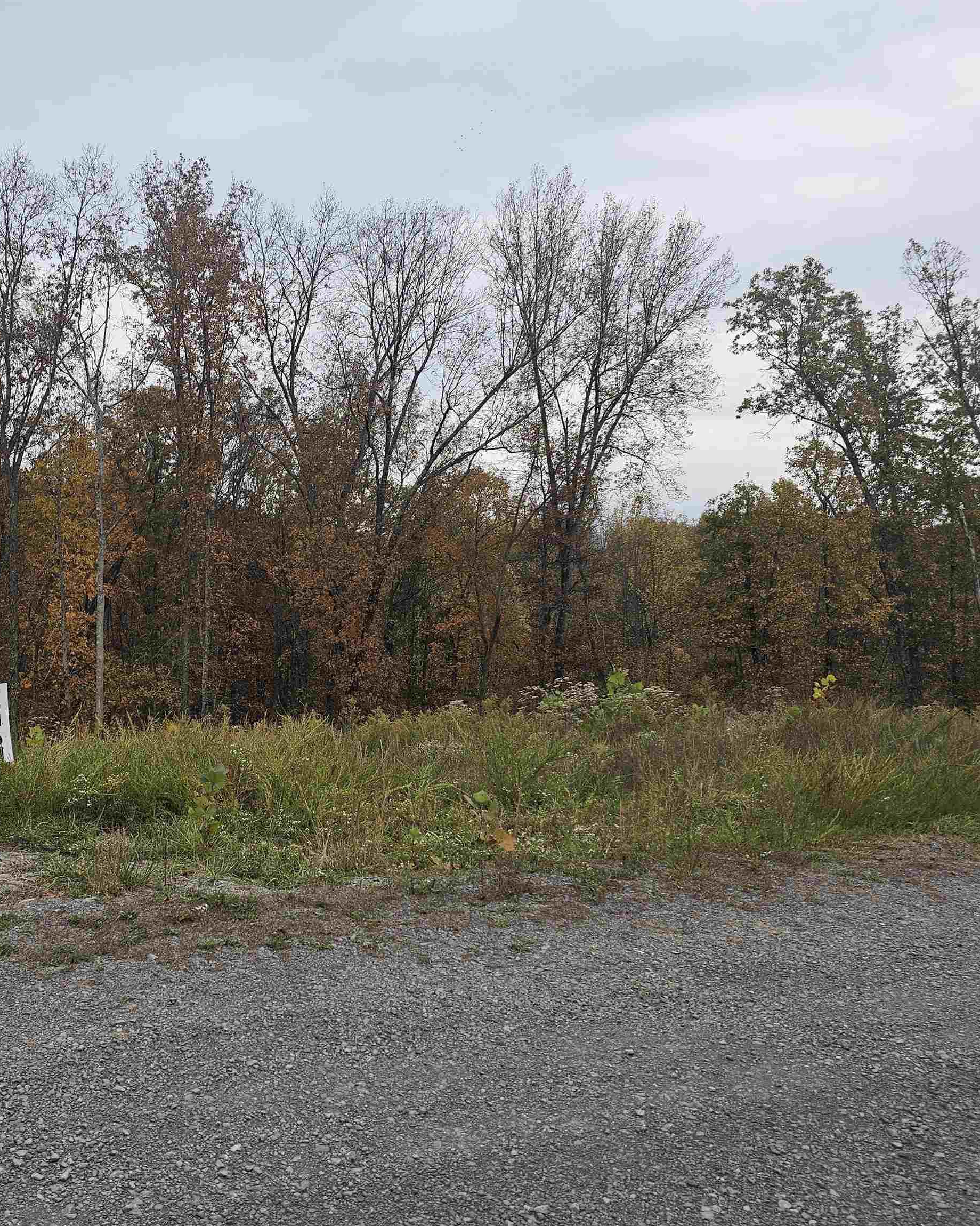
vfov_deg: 58.8
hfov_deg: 46.3
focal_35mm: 30
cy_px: 612
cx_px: 214
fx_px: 1088
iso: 12
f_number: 1.7
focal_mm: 6.3
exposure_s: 1/180
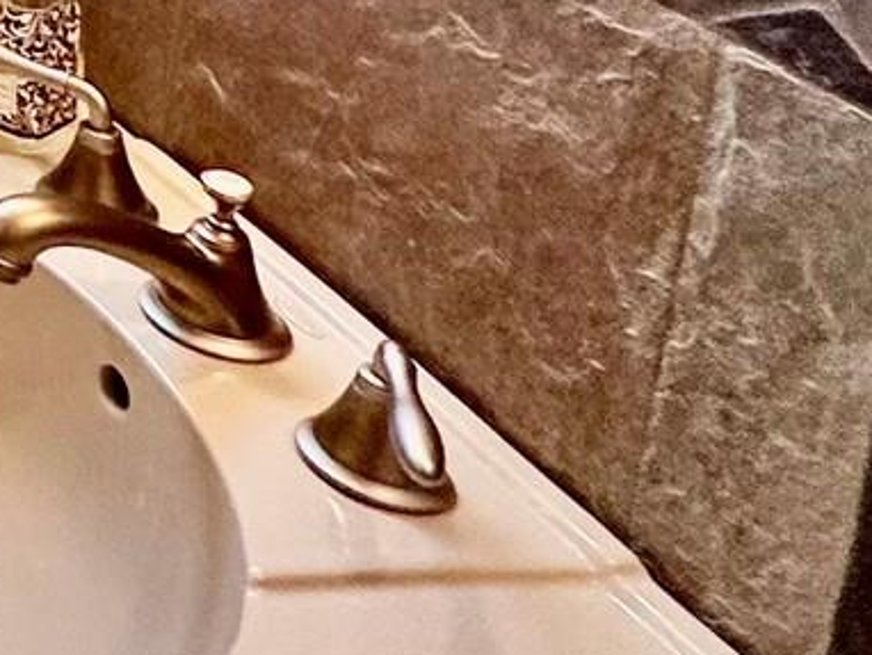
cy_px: -646
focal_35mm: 75
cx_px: -1203
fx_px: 1890
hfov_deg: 15.2
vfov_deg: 15.7
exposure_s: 1/60
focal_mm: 2.22
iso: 200
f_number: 2.2
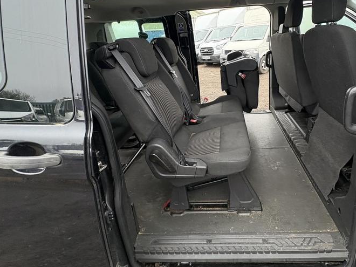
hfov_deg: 83.3
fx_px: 195
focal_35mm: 19
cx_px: 220
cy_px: 88
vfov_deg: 66.8
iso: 100
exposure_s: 1/136
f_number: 2.2
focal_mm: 2.22
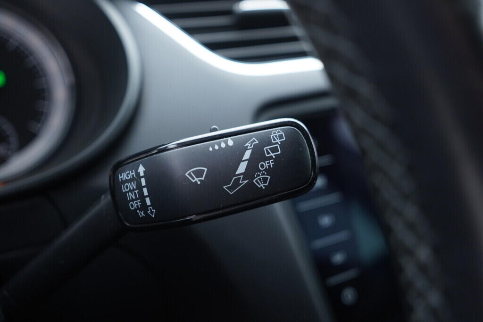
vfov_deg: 36.9
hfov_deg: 53.1
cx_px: 242
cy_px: 161
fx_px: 483
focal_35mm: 36
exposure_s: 1/40
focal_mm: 24
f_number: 2.8
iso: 320
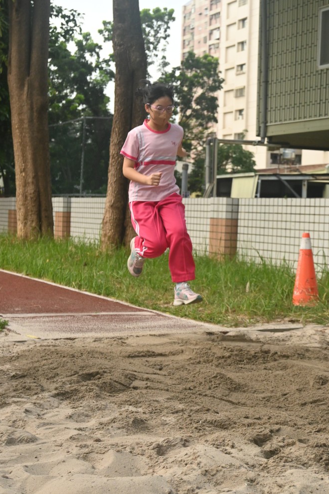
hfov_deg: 21.9
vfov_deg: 32.4
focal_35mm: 62
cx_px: 166
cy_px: 240
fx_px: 850
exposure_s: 1/2500
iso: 1800
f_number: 5.6
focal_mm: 40
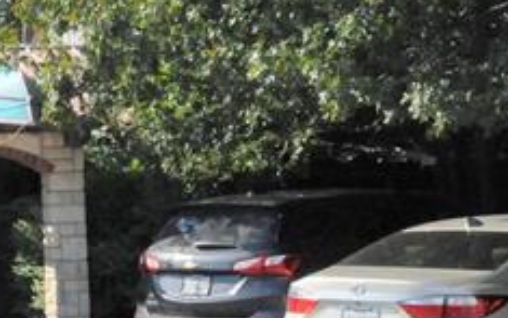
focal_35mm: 160
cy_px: -4
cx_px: -199
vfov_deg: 8.2
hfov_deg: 12.6
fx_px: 2216
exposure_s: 1/2000
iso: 1600
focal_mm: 24
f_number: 10
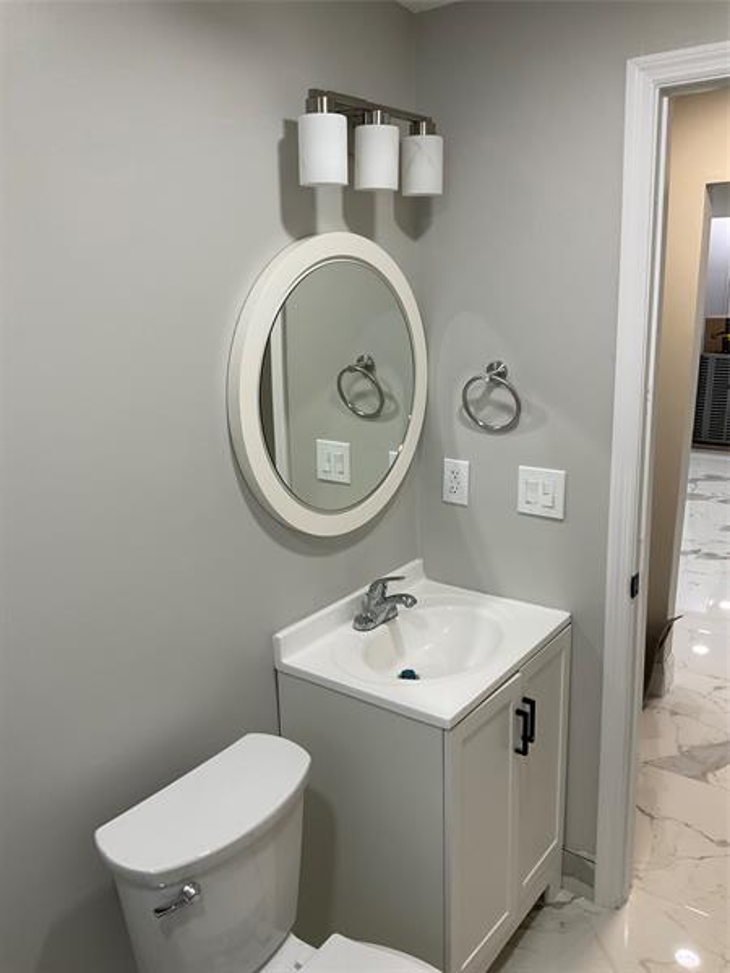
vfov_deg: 61.7
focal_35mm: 29
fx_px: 815
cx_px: 365
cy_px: 486
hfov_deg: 48.2
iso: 40
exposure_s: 1/60
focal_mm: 3
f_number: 1.8
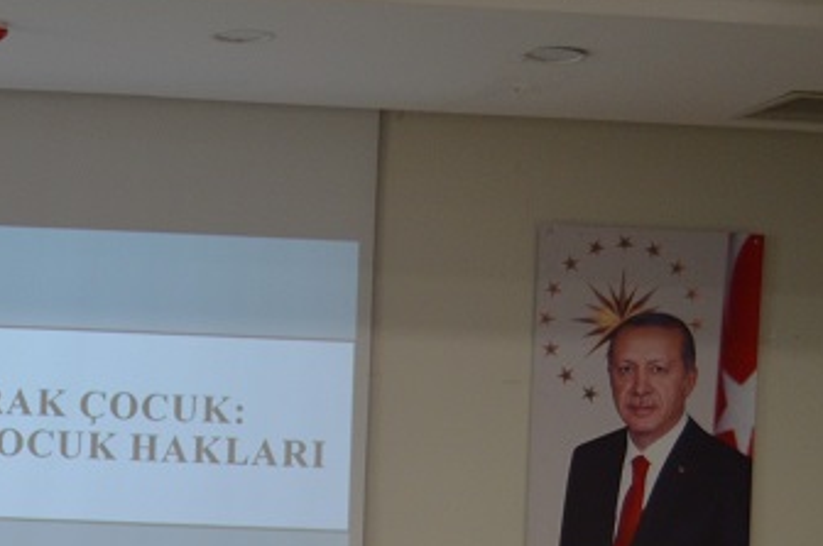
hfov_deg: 17.7
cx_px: -291
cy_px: 637
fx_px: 2443
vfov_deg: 12.5
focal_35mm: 107
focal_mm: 24
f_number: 4
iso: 560
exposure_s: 1/60
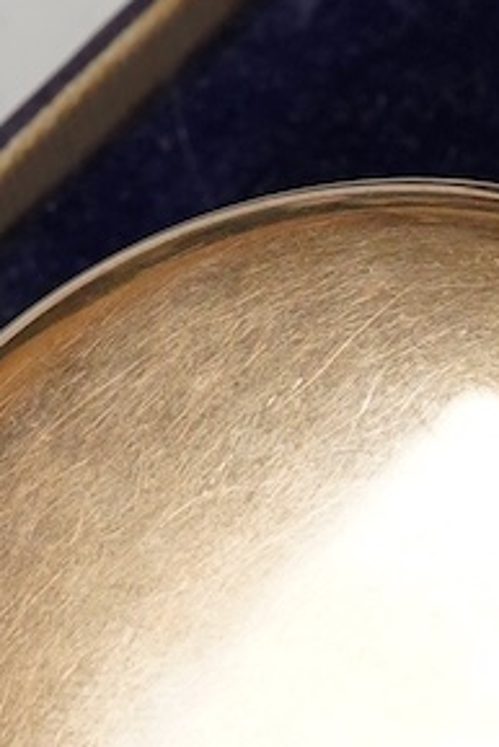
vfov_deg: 11.7
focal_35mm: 175
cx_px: 406
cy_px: 570
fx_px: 3634
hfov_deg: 7.8
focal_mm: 30
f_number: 16
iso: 2500
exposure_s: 1/160
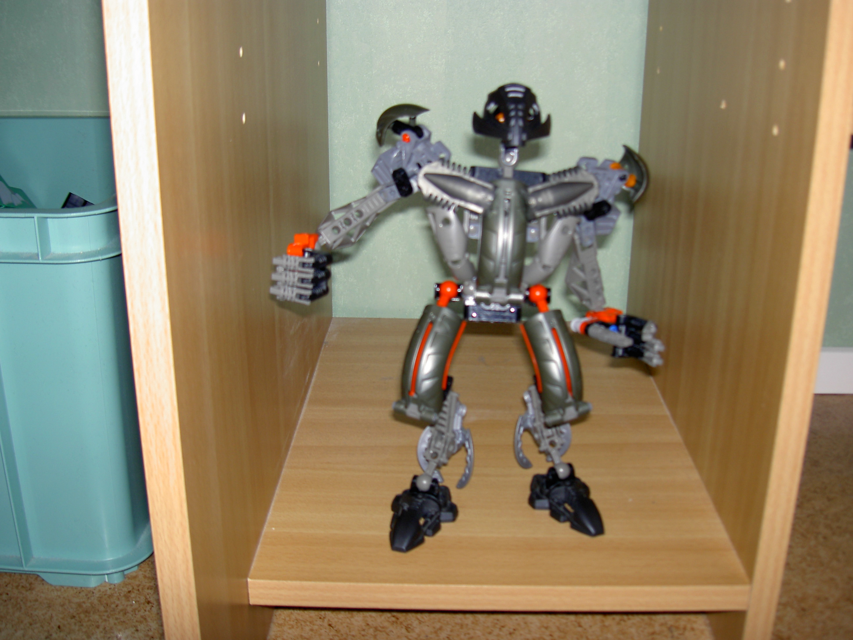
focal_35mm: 39
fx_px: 961
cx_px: 426
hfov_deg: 47.9
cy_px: 320
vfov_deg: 36.8
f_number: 2.8
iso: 100
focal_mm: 8
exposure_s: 1/60
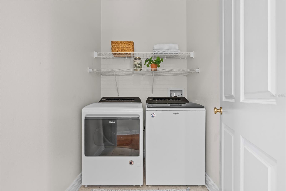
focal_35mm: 16
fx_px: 127
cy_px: 96
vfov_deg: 73.7
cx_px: 143
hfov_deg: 96.7
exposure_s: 1.6
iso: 250
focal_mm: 16
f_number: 9
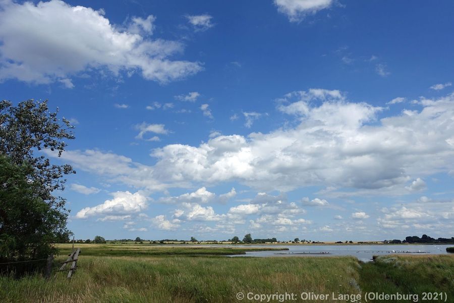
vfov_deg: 53.1
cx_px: 227
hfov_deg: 73.7
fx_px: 303
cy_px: 152
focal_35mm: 24
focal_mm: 8.8
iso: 125
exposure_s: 1/160
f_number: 5.6
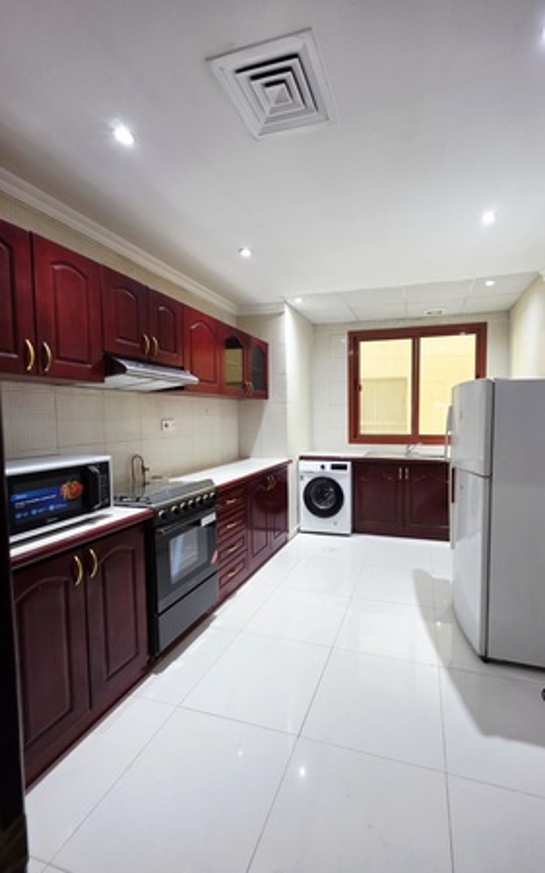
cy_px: 434
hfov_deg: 77.9
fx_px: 333
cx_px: 321
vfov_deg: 105.3
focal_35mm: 14
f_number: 1.9
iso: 160
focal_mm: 2.2
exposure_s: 1/50.3
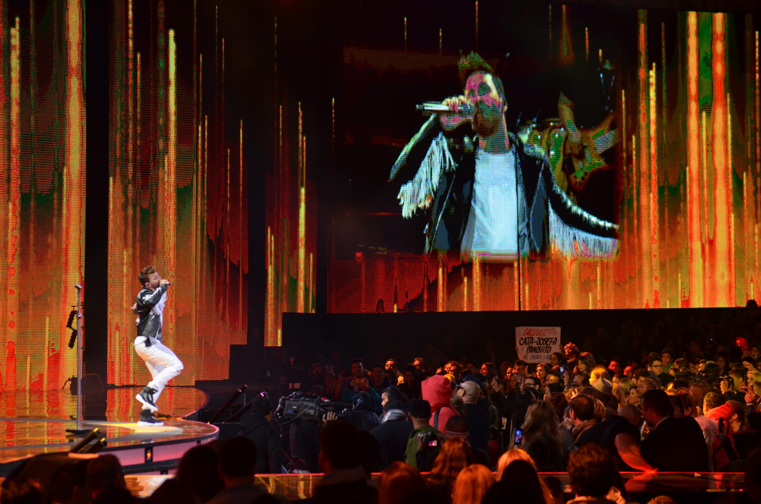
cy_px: 252
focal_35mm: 128
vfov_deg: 10.7
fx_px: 2689
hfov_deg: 16.1
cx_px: 380
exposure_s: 1/125
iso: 800
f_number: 4.2
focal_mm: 85
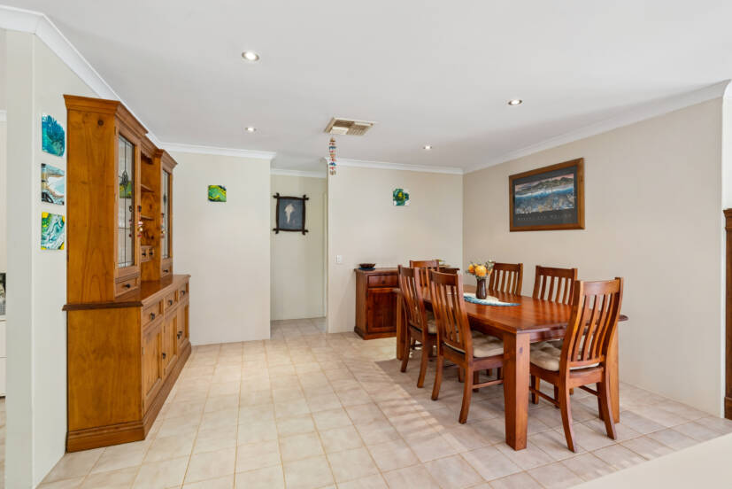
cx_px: 366
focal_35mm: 16
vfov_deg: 73.8
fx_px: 325
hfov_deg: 96.7
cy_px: 244
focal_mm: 16
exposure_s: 1/15
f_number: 8
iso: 1000
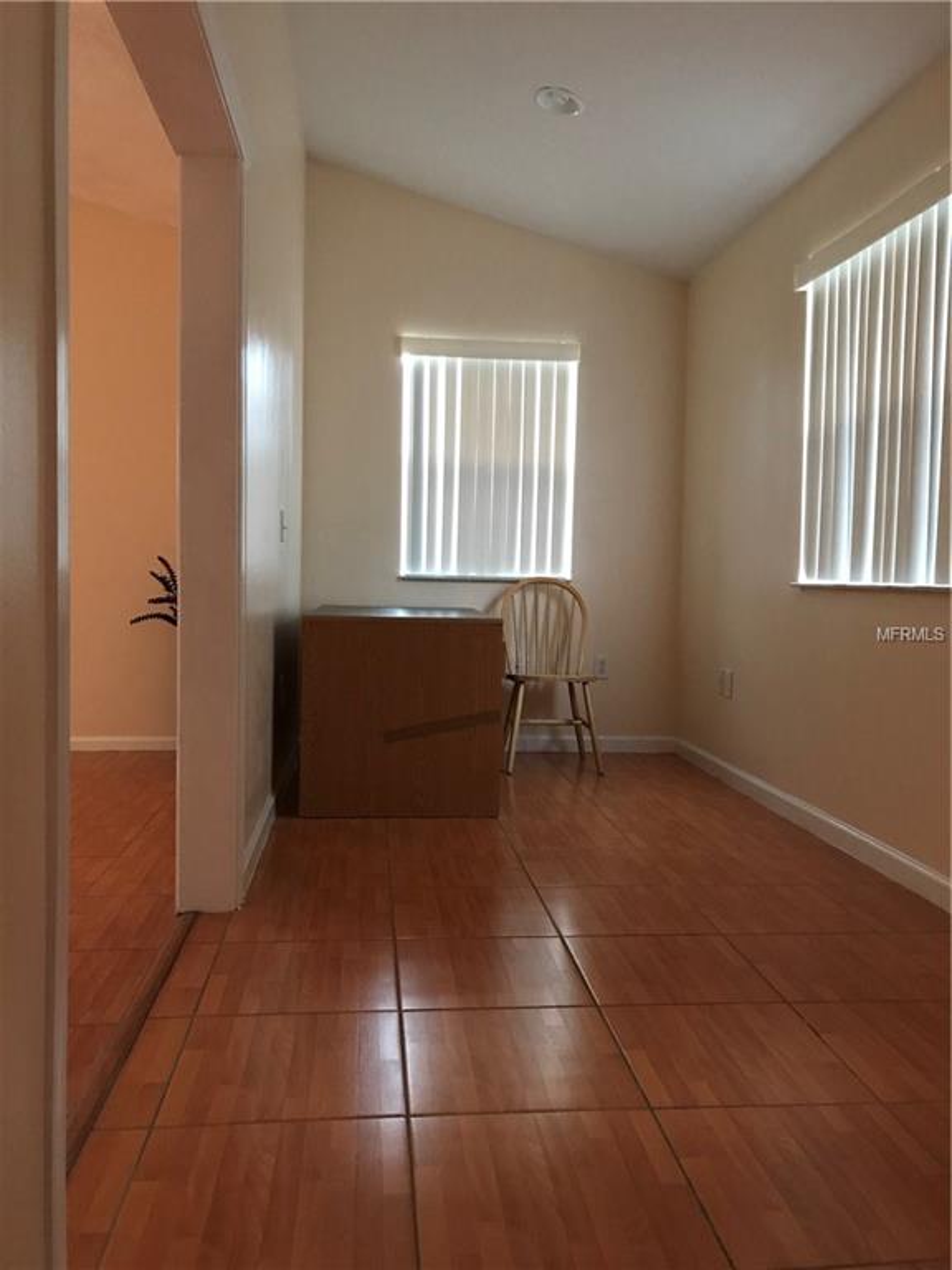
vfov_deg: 63.4
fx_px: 1027
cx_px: 476
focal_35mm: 28
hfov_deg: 49.7
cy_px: 635
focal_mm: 3.99
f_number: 1.8
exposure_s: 1/6
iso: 100
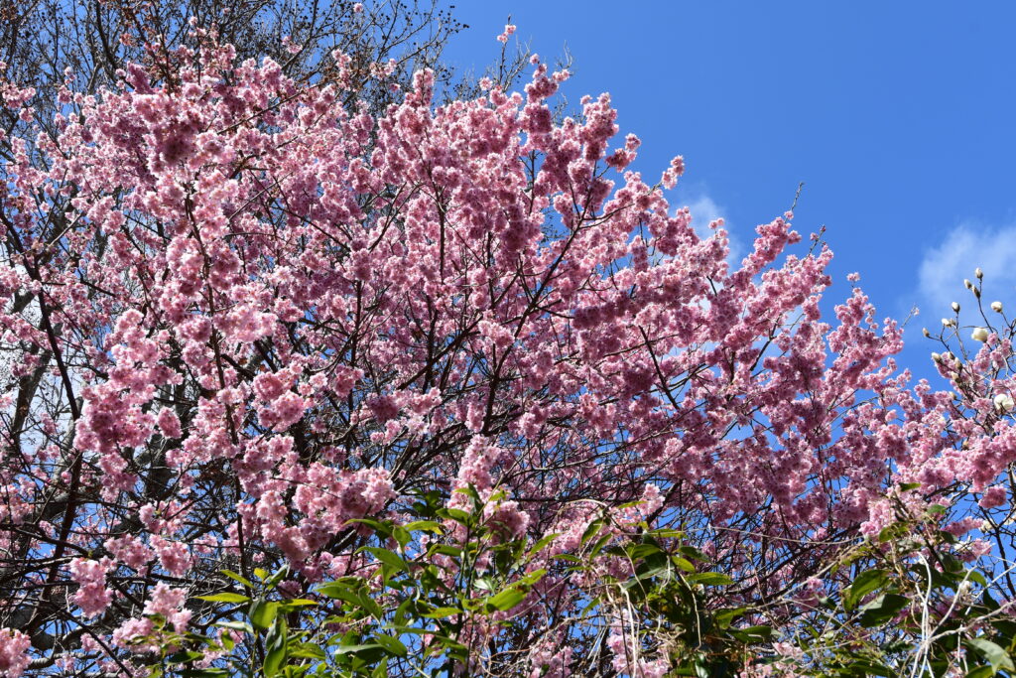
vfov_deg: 36.9
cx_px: 508
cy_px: 339
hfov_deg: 53.1
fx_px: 1016
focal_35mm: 36
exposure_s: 1/200
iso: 100
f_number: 9
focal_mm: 24
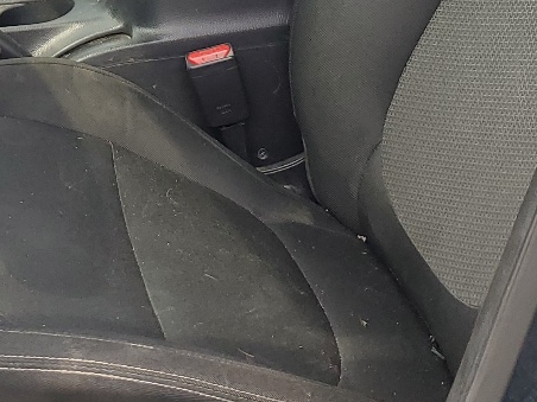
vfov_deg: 15.3
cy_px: -123
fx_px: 1427
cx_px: -2
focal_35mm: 92
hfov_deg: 20.6
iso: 50
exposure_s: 1/500
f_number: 1.5
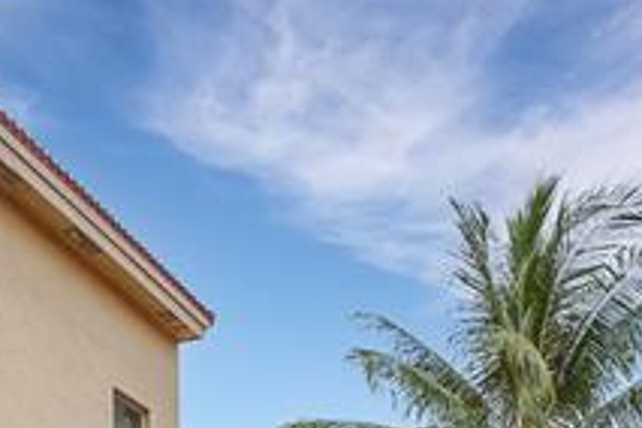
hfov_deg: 31.6
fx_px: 1070
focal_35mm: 60
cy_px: 767
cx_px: 51
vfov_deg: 18.1
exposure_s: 1/800
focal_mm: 16
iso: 400
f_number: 8
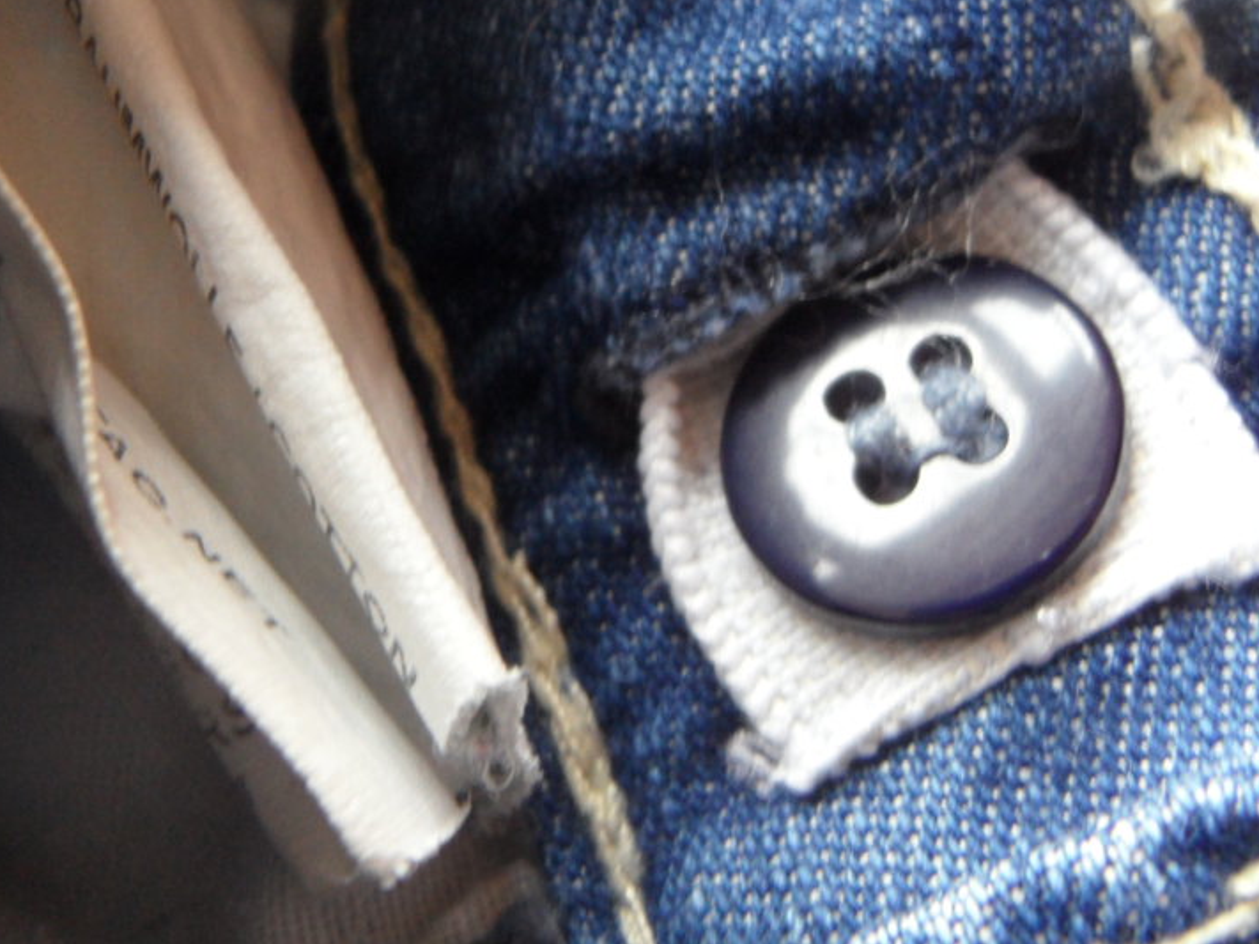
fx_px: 1636
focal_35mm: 45
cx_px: 775
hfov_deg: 41.8
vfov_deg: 31.9
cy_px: 313
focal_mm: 4.1
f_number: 2.9
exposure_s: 1/30
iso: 160
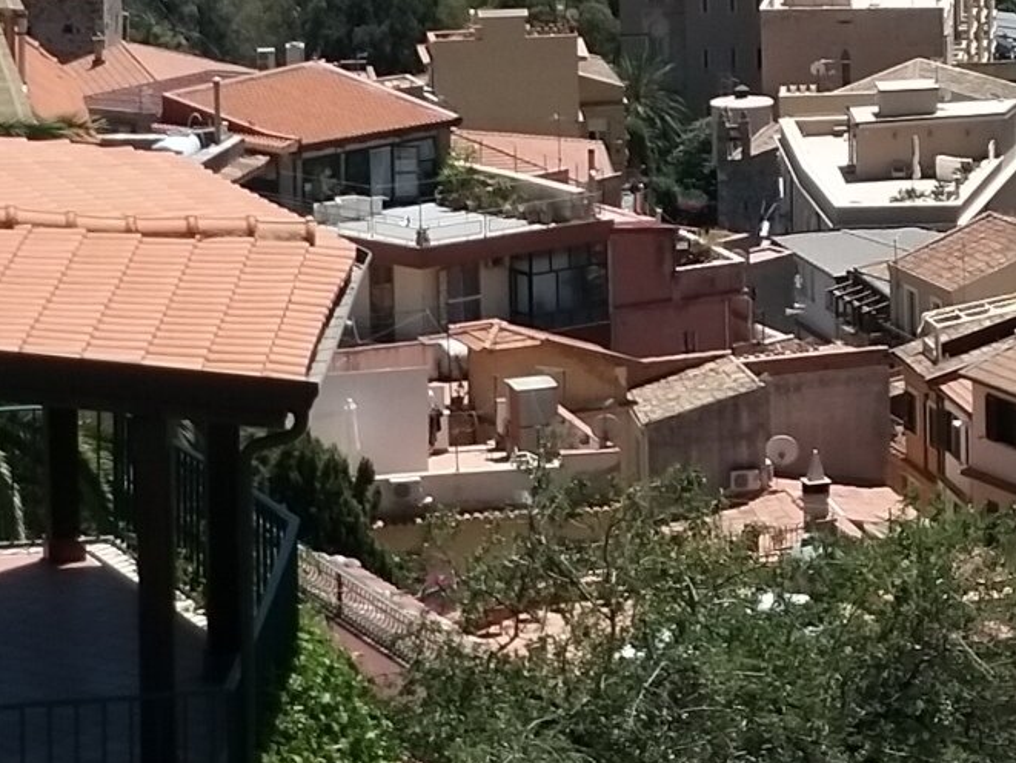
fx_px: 6693
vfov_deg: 6.4
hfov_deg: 8.5
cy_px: -401
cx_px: 1609
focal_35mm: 228
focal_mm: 5.54
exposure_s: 1/880
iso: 40
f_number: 2.4
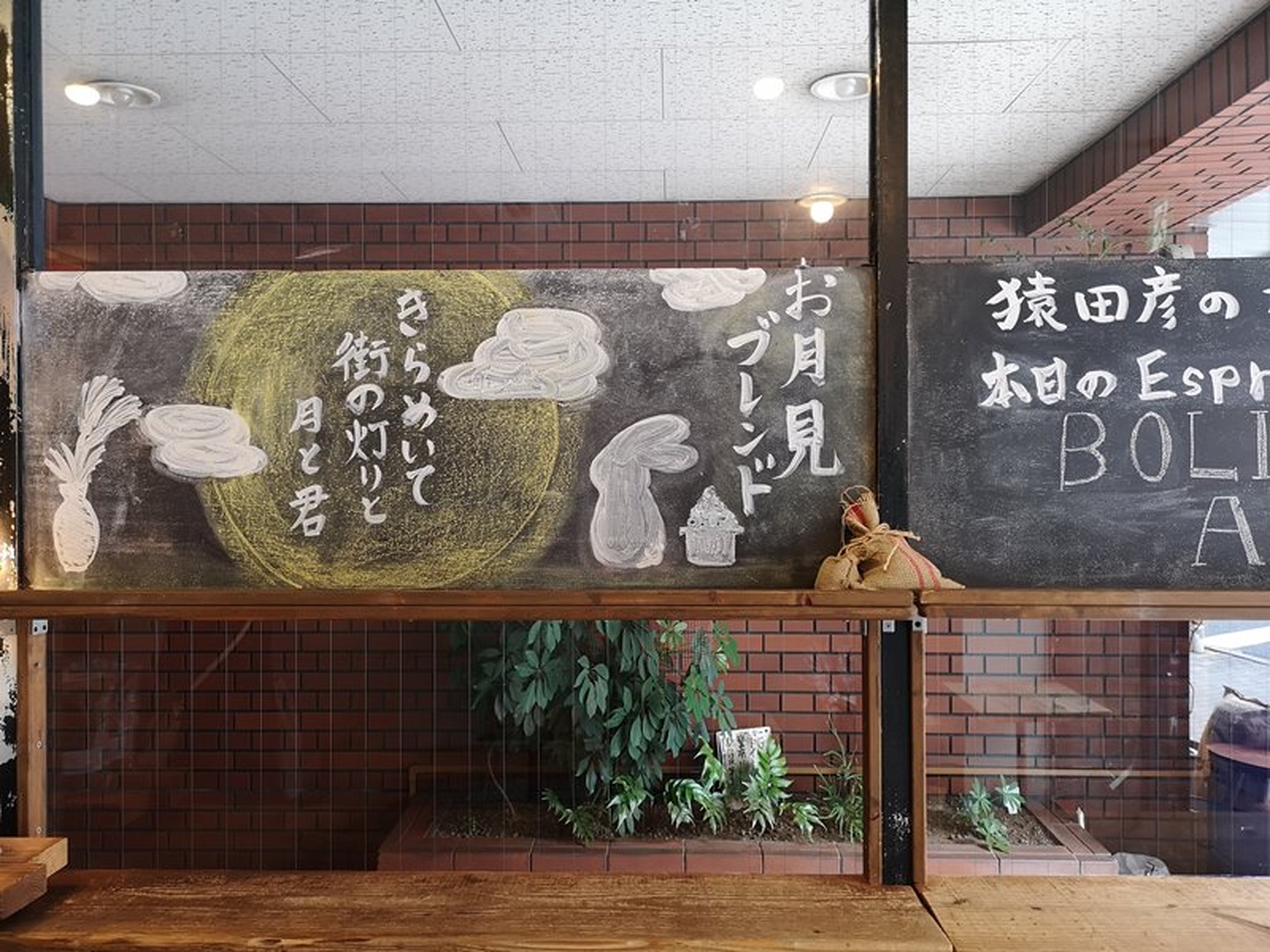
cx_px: 635
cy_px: 476
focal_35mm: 27
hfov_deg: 65.3
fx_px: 991
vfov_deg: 51.4
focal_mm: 3.95
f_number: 1.8
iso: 200
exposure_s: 1/40
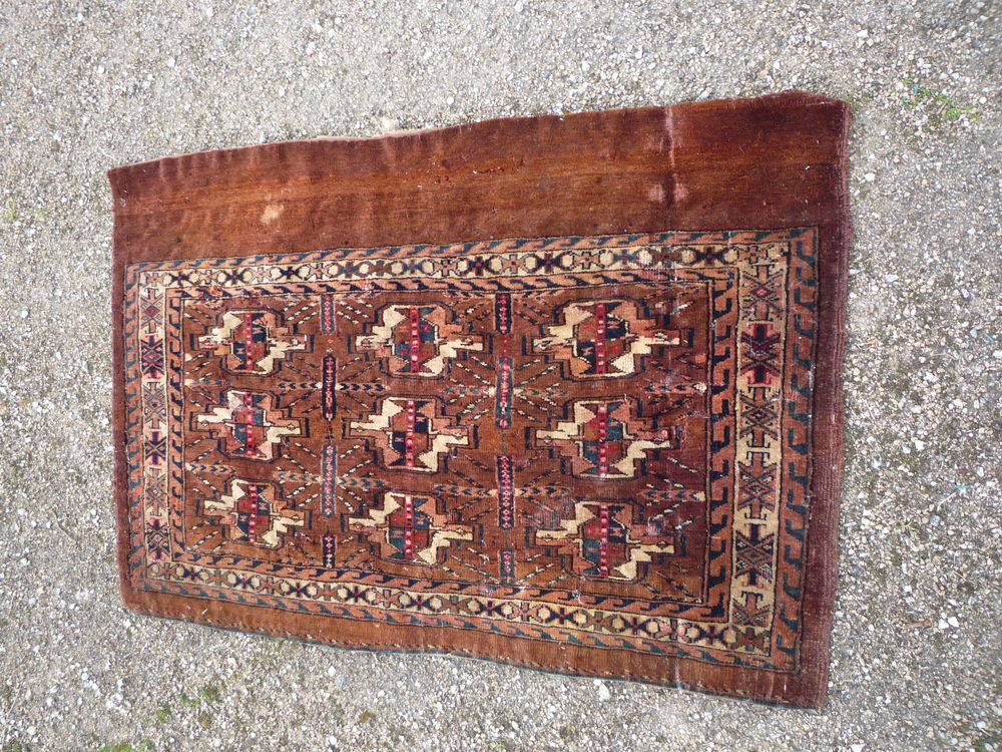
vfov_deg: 46.8
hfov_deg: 60.0
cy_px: 376
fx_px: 868
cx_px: 501
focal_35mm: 30
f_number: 3.3
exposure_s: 1/30
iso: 100
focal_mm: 5.2
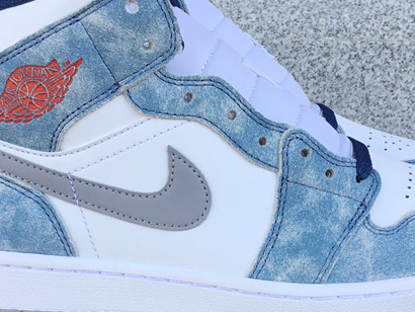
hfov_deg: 28.5
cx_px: 219
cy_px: 248
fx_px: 816
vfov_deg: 21.4
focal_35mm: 68
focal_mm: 3.3
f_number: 2.4
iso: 25
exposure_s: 1/208
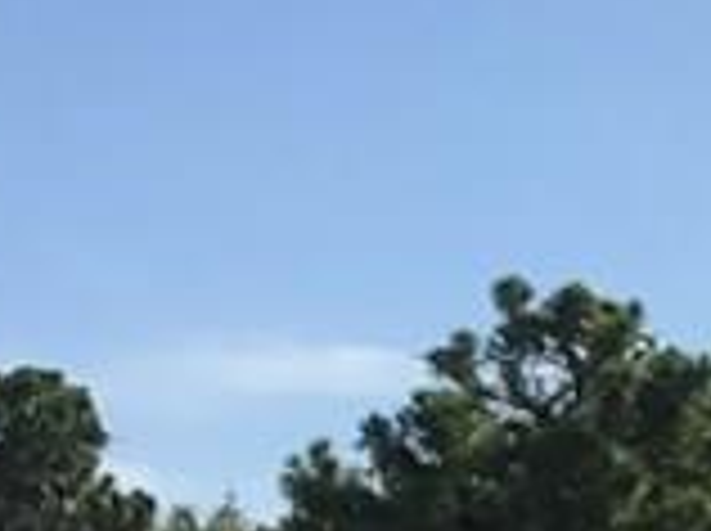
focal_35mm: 182
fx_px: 3733
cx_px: 1948
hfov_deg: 9.2
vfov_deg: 7.7
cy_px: 1188
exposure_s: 1/3096
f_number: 1.8
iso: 20
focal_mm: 3.99
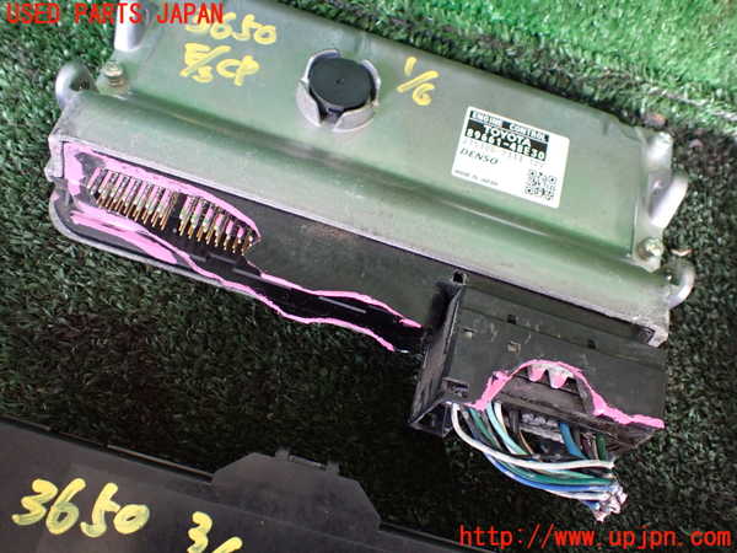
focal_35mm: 30
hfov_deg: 60.0
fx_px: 639
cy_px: 276
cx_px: 368
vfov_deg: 46.8
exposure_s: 1/100
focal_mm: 5.4
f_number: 2.3
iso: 800
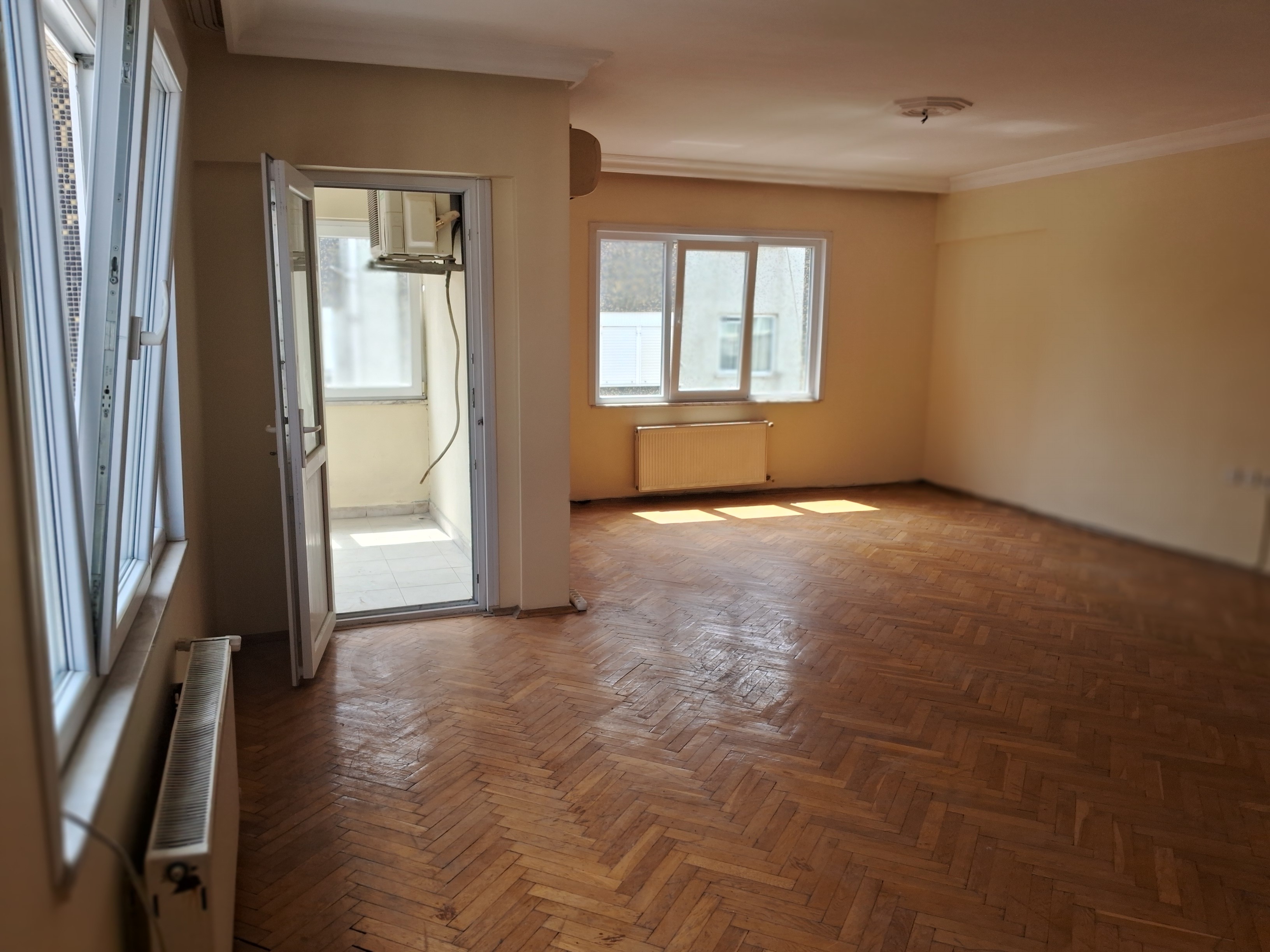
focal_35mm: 26
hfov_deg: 67.3
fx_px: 954
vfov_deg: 53.1
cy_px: 476
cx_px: 635
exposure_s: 1/111
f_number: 1.8
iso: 25
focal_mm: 3.98
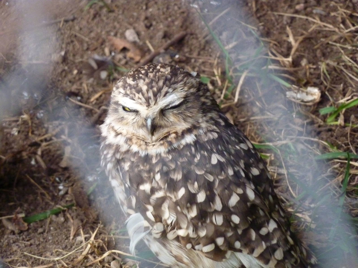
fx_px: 2875
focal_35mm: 278
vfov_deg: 5.3
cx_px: 179
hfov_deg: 7.1
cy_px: 134
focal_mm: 45.7
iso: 800
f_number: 4.8
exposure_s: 1/100
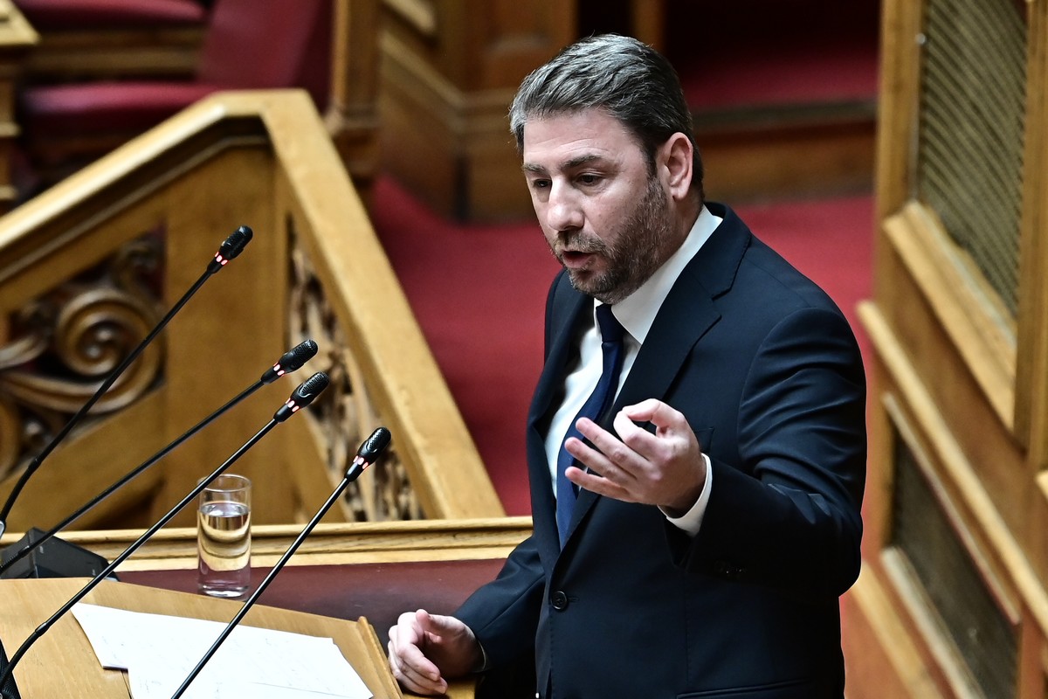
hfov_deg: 6.9
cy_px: 350
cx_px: 524
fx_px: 8733
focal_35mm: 300
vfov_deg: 4.6
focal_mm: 200
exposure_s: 1/500
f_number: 3.5
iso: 1600
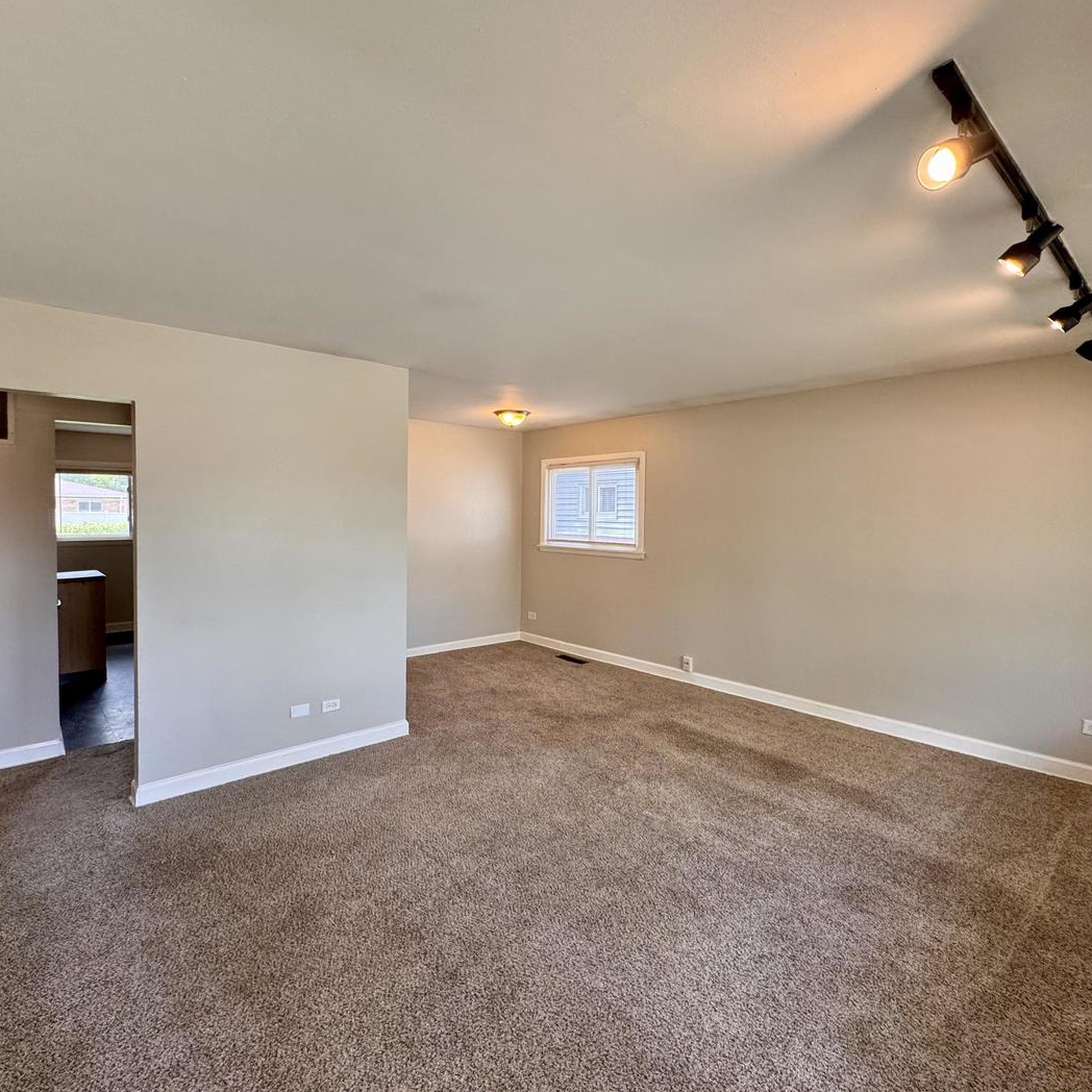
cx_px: 489
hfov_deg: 83.7
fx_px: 607
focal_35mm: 17
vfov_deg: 84.0
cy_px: 532
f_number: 2.2
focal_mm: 2.22
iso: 250
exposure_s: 1/120
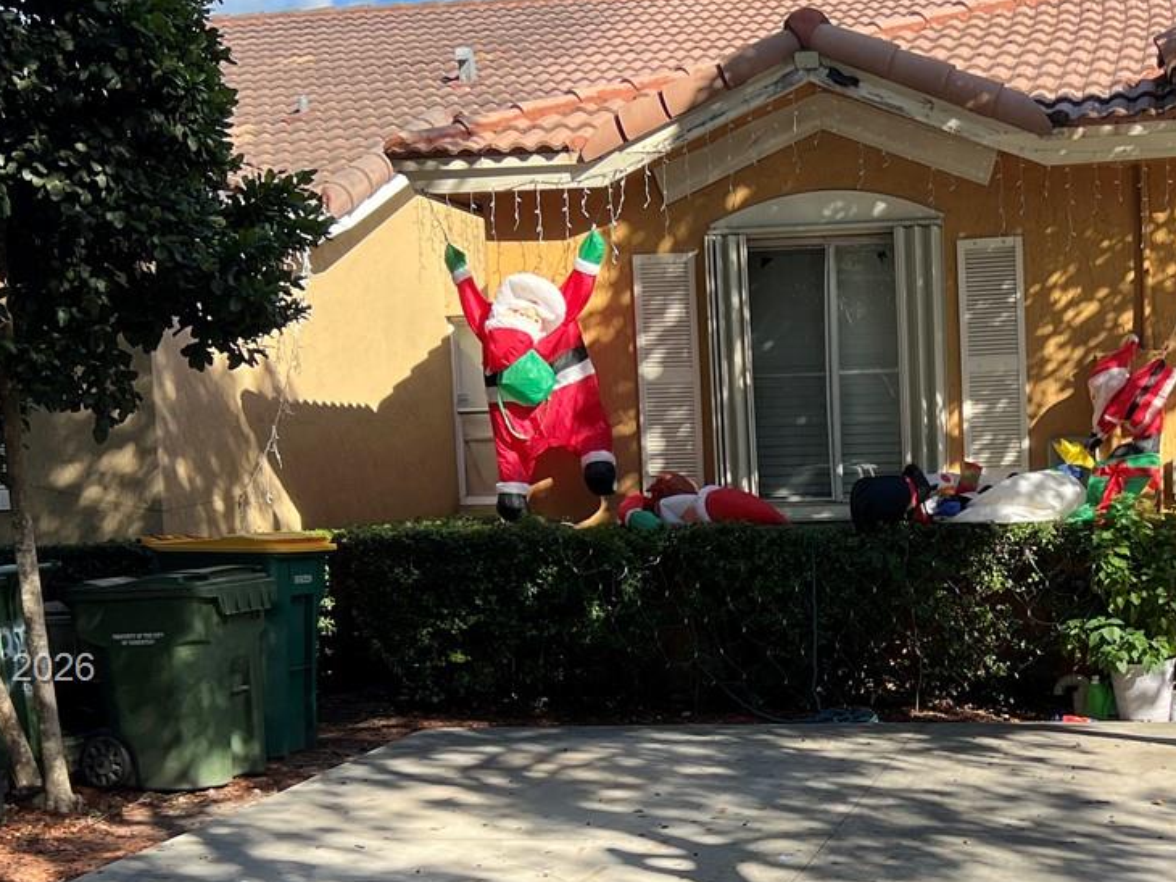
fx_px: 1936
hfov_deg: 33.1
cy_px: 671
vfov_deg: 25.3
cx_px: 883
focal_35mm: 57
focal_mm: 5.7
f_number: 1.5
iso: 50
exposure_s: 1/1147
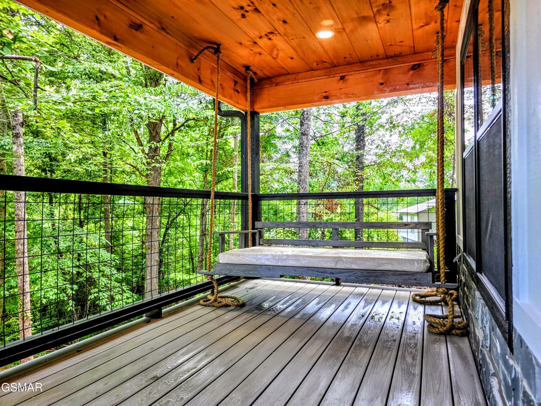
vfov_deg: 58.9
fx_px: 359
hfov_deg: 73.9
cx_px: 270
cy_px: 203
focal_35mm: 23
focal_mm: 6.3
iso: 32
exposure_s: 1/120
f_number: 1.7
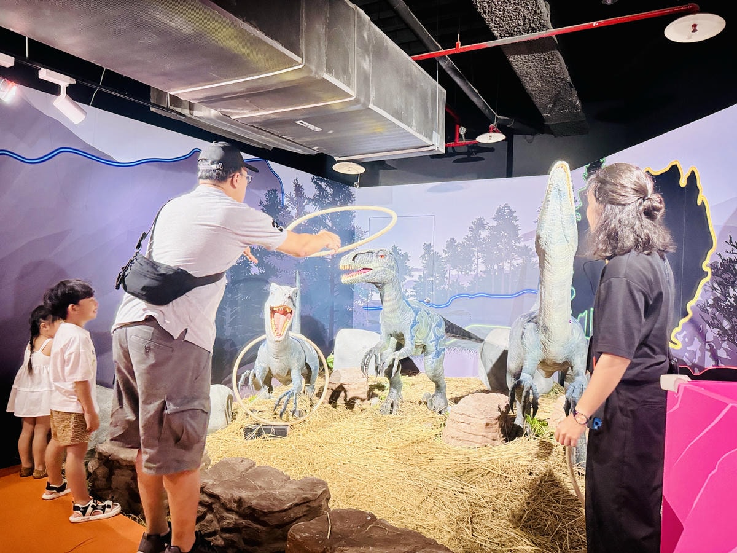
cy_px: 276
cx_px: 368
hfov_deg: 71.6
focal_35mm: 24
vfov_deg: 56.8
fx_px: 511
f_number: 1.78
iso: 800
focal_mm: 6.76
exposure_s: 1/53
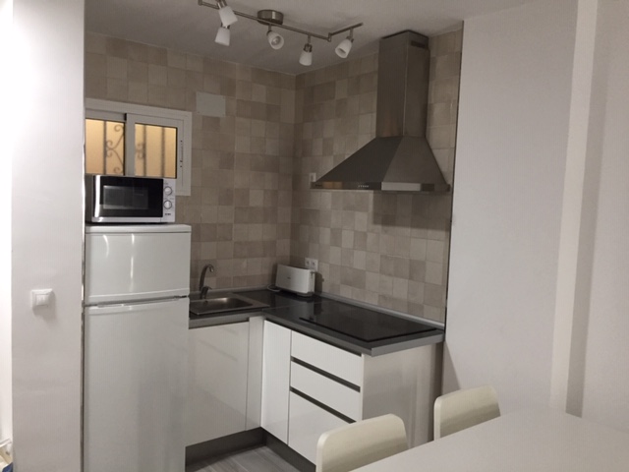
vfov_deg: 48.2
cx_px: 314
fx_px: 527
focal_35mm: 29
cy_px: 236
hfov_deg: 61.7
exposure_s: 1/33
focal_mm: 4.15
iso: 250
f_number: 2.2
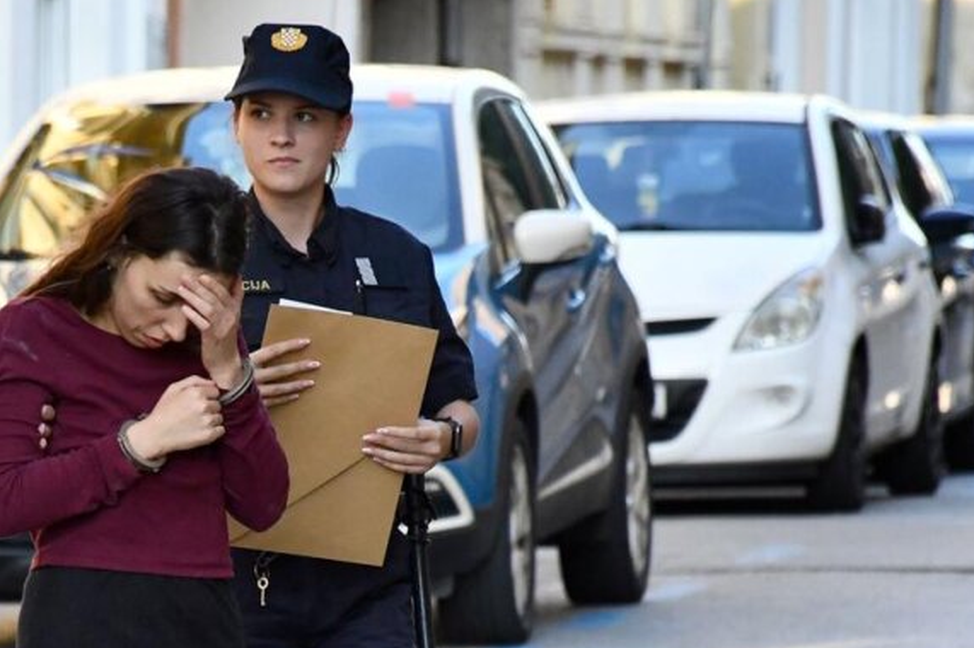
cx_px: 90
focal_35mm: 463
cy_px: 590
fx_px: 12519
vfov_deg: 3.0
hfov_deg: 4.5
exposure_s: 1/1600
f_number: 5.6
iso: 2500
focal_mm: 140
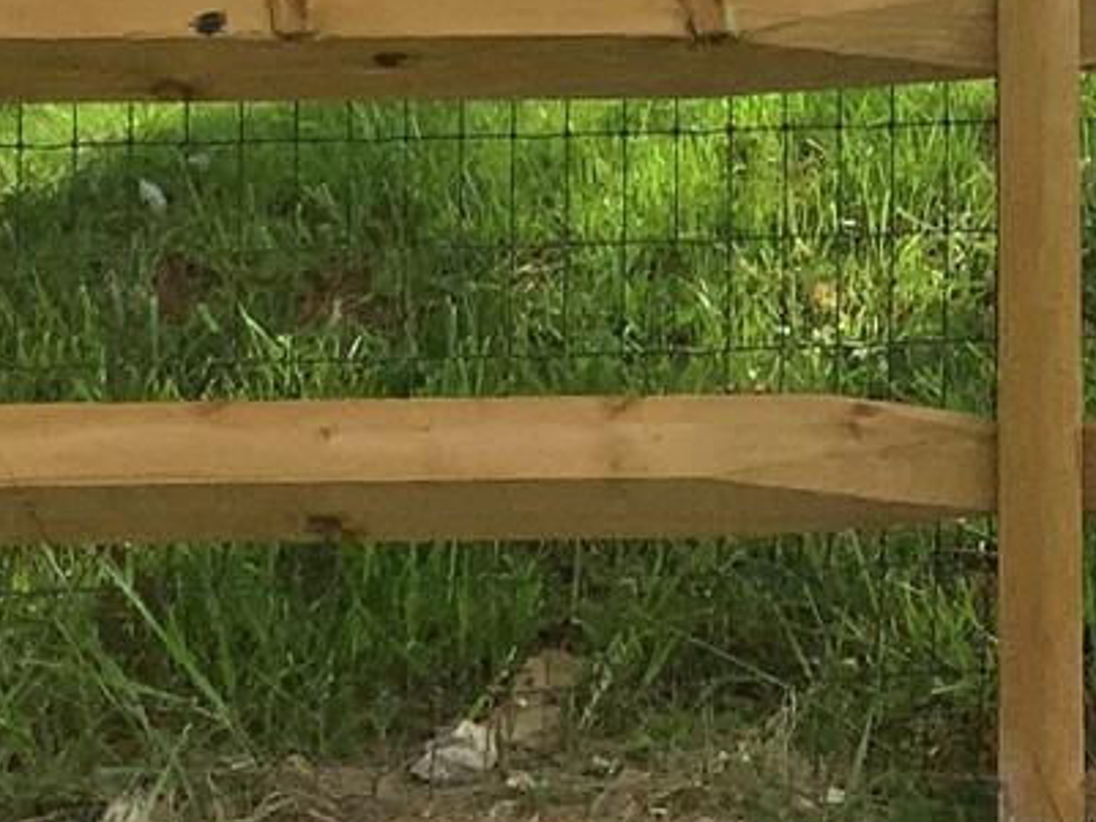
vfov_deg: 9.4
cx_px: 1435
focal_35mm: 148
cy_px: -800
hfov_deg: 12.9
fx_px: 4687
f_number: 1.8
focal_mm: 3
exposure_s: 1/1626
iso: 16
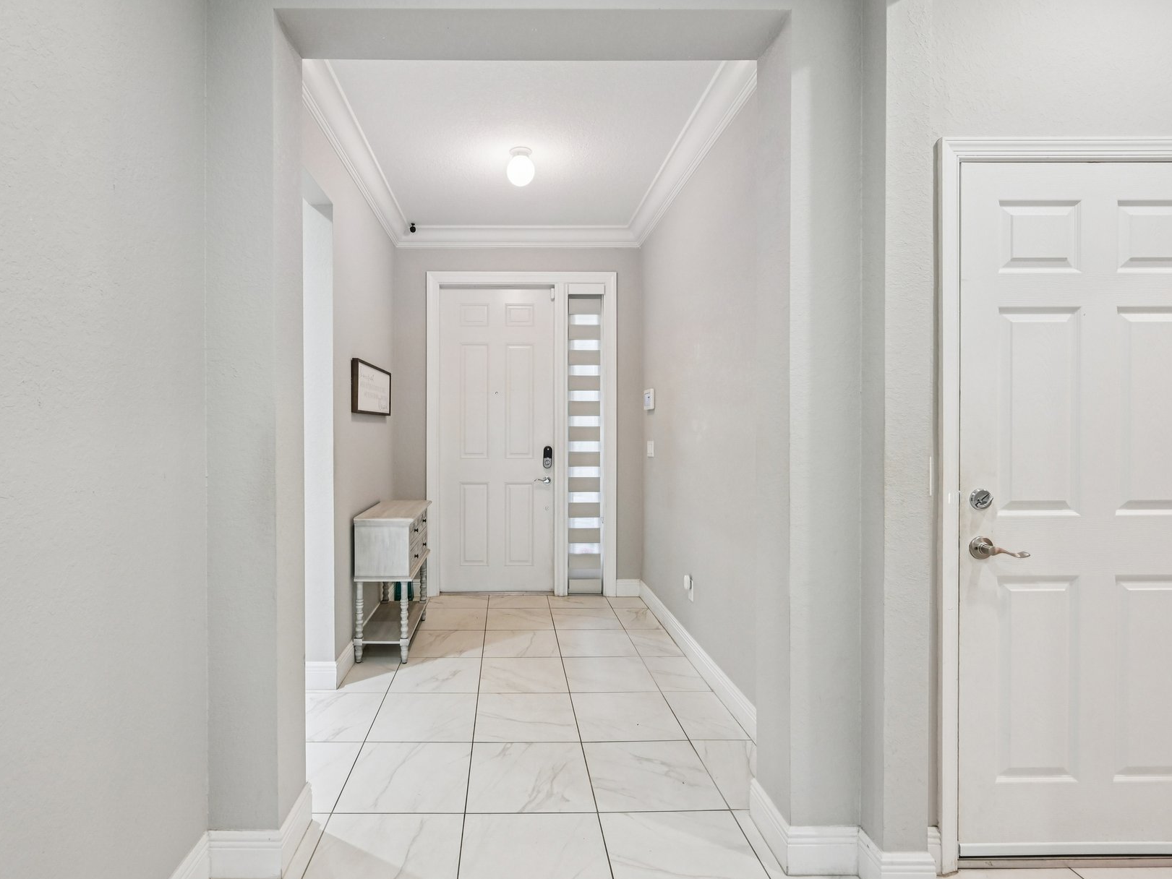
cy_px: 446
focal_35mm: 17
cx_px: 514
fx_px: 576
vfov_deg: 74.7
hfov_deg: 90.6
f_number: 8
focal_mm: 14
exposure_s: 1/60
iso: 1600
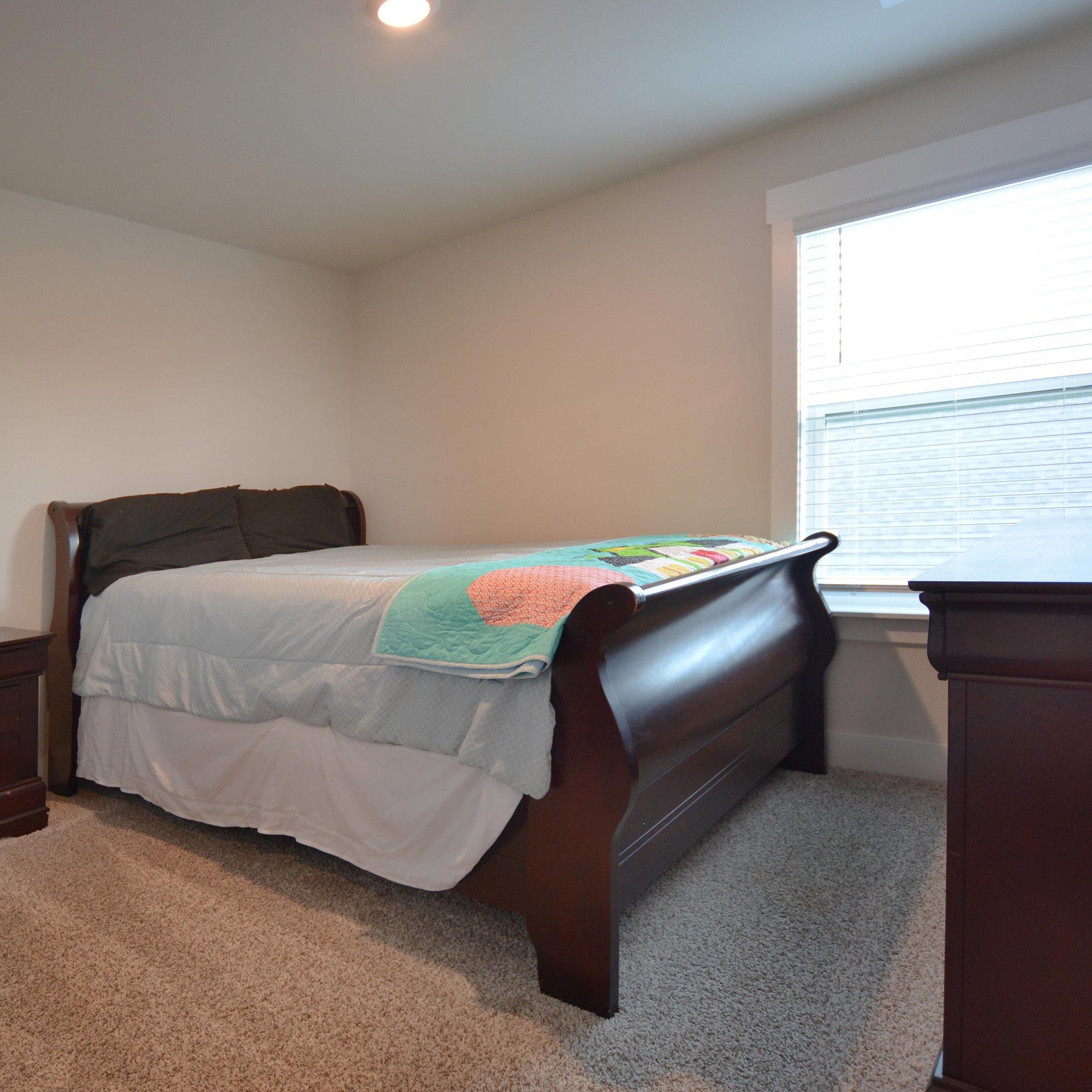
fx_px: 714
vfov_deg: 74.8
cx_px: 408
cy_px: 556
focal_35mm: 20
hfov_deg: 73.5
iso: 400
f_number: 3.5
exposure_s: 1/40
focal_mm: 10
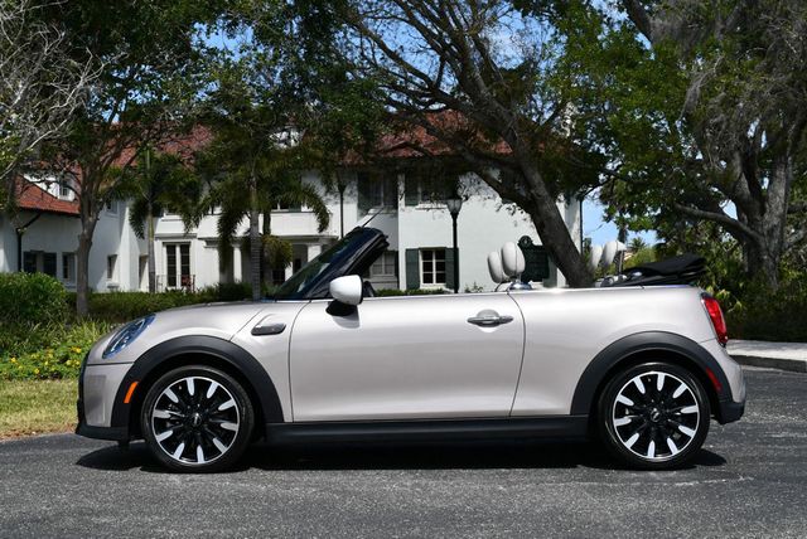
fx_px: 1346
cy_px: 270
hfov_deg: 33.4
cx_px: 404
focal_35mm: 60
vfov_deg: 22.7
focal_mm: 30
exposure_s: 1/250
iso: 100
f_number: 8
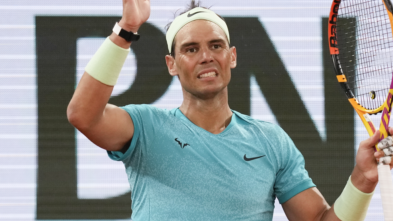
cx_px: 223
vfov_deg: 2.2
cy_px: 111
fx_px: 5711
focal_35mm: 548
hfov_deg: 3.9
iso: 2500
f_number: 2.8
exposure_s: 1/2500
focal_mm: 400
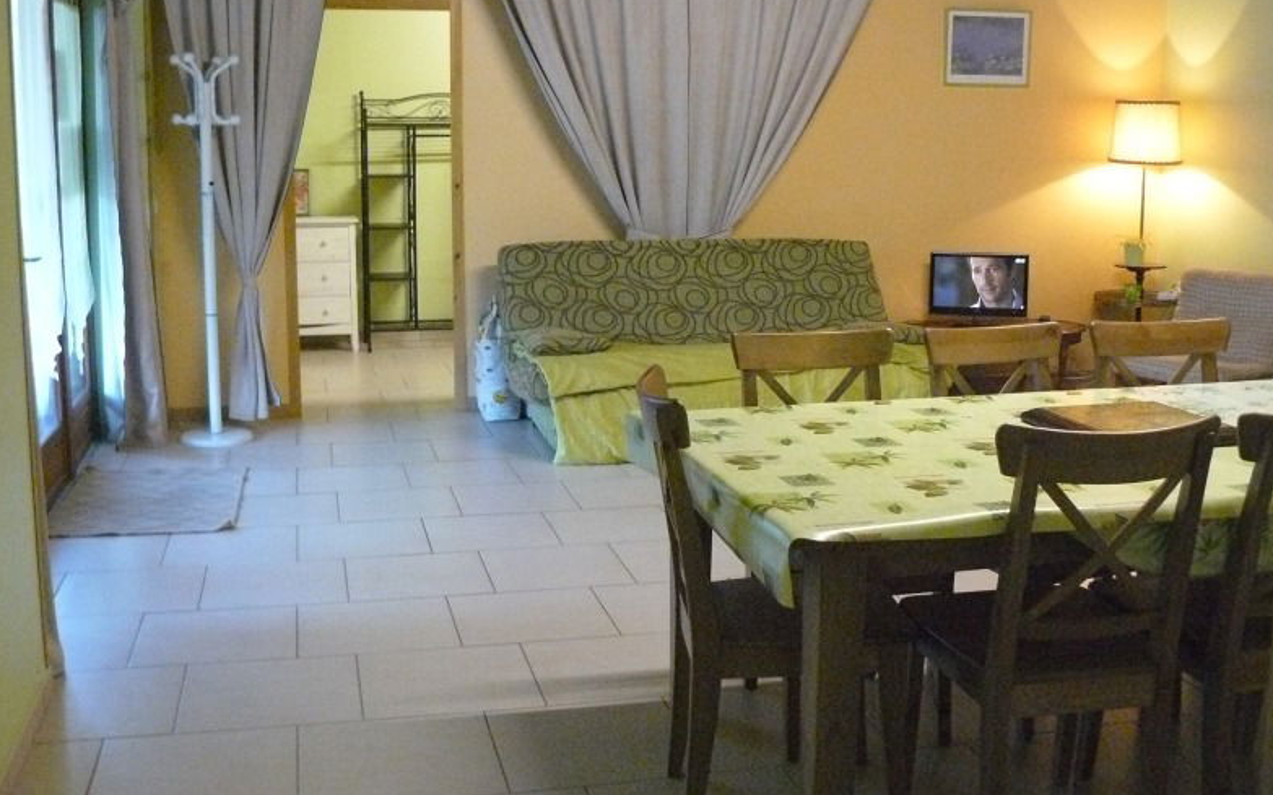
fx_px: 1353
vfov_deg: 32.7
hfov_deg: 50.4
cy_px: 324
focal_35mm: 39
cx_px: 647
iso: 800
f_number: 2.8
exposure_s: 1/25
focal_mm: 6
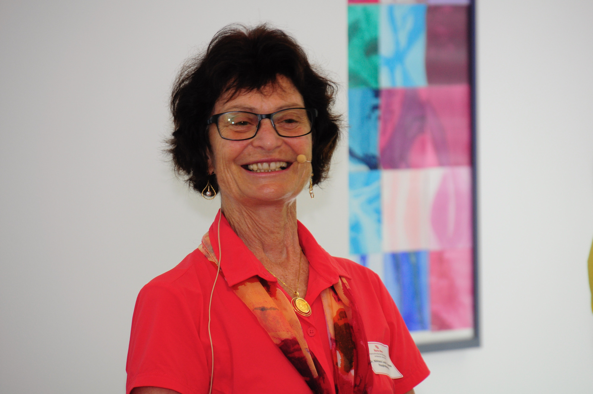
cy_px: 197
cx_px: 296
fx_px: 6663
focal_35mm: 405
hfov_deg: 5.1
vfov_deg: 3.4
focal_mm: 270
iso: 500
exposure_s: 1/60
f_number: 6.3
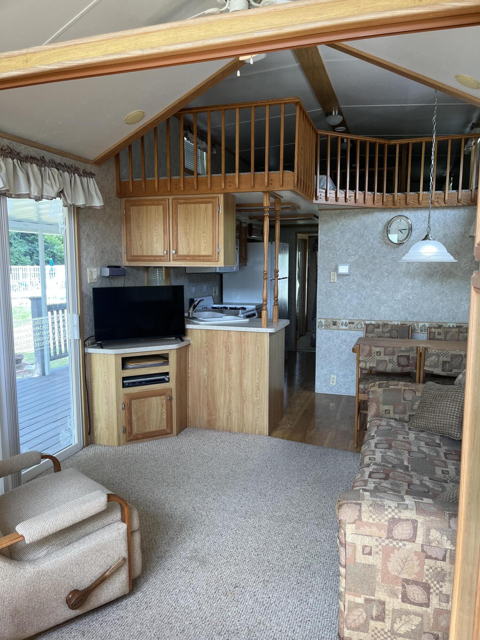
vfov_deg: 67.3
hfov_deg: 53.1
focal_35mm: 26
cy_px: 320
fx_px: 481
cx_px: 240
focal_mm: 5.1
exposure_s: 1/120
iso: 40
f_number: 1.6
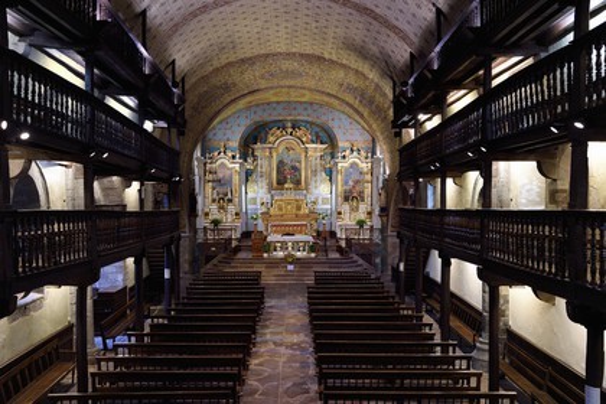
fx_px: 539
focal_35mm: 32
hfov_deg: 58.7
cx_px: 303
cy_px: 202
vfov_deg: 41.1
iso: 800
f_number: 9
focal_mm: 32
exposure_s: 1/5
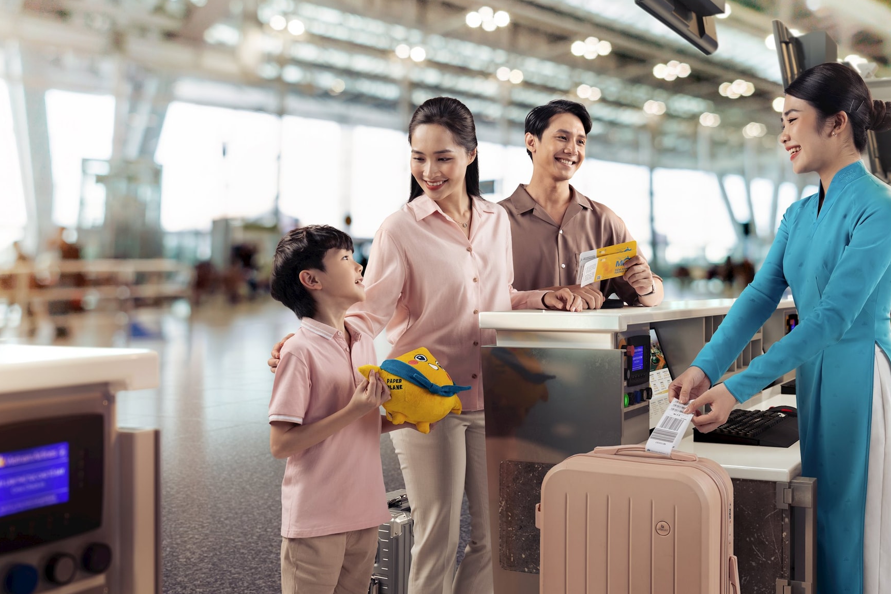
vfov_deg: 34.2
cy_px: 294
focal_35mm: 39
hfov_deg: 49.5
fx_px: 965
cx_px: 483
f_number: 9
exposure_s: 1/160
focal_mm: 35
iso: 100
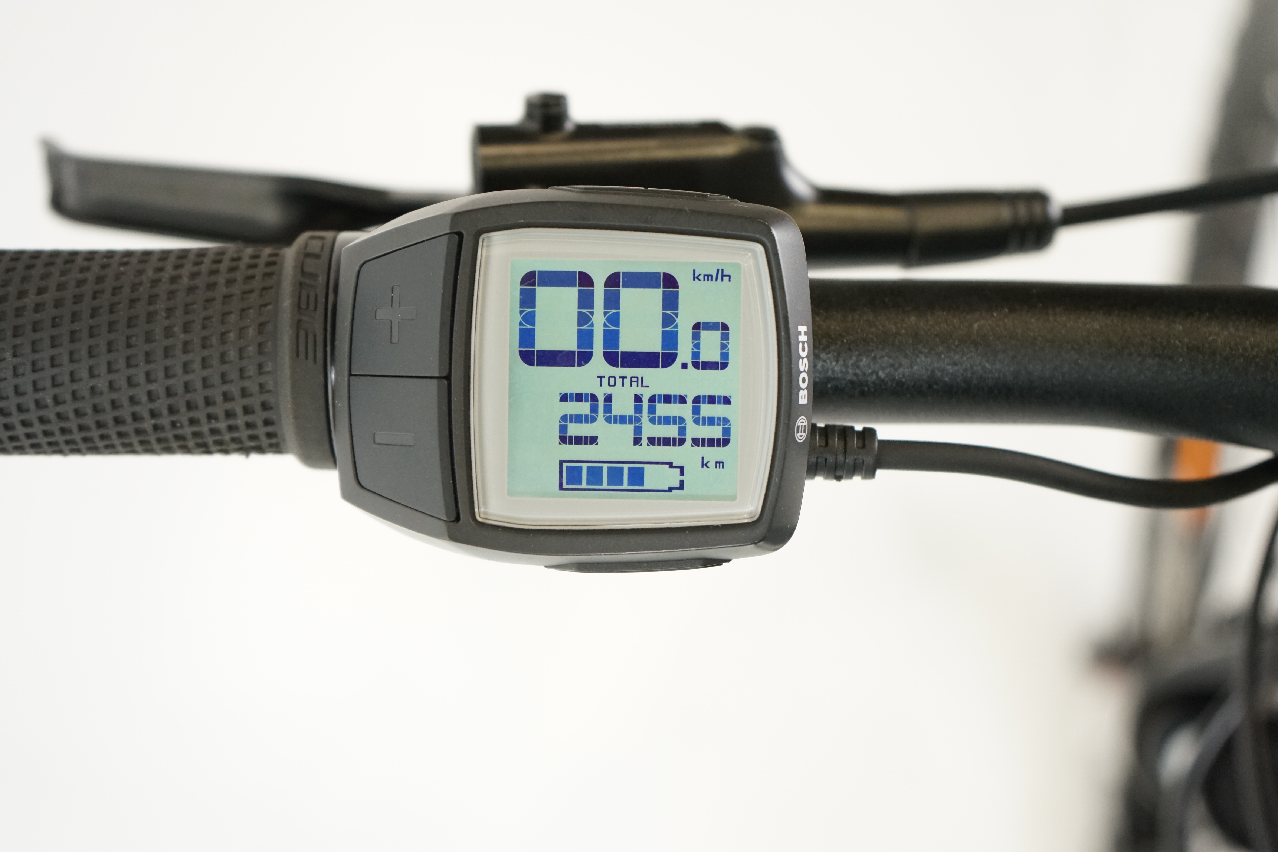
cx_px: 639
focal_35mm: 54
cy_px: 426
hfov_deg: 36.9
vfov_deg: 25.1
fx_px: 1917
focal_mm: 54
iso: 2500
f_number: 5.6
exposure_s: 1/200
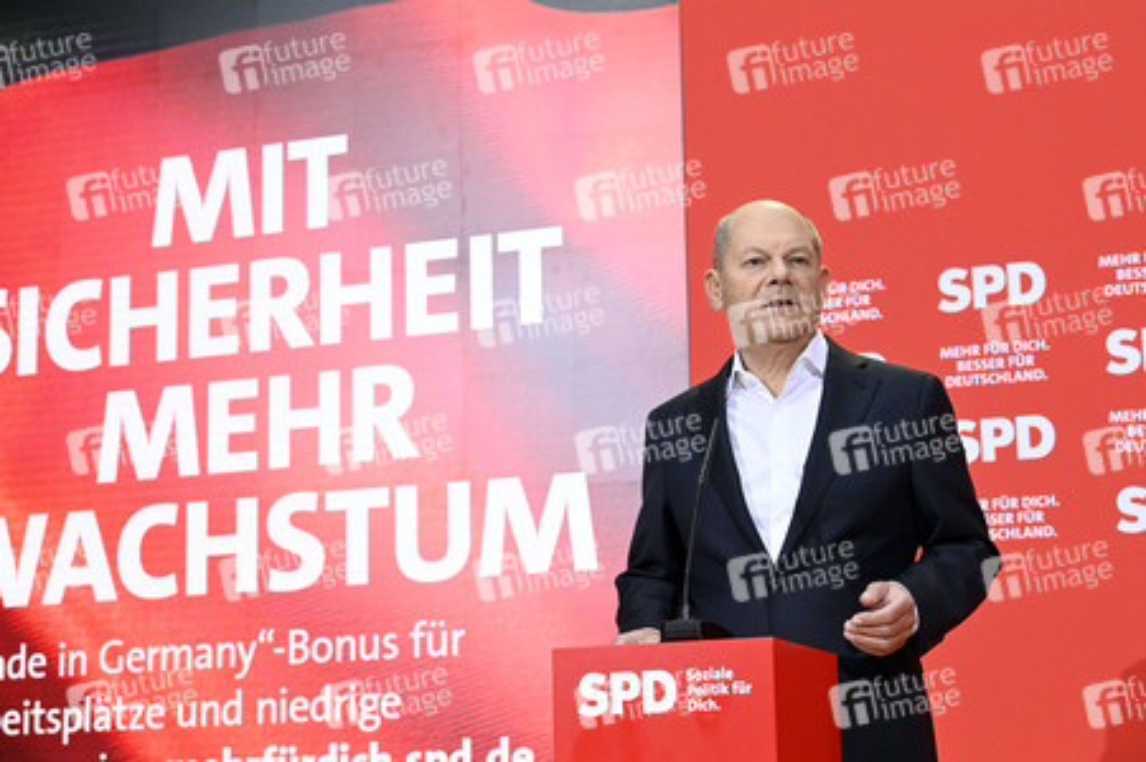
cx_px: 573
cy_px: 381
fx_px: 2481
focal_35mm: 78
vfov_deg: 17.5
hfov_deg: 26.0
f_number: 5.6
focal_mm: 78
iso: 6400
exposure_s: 1/800
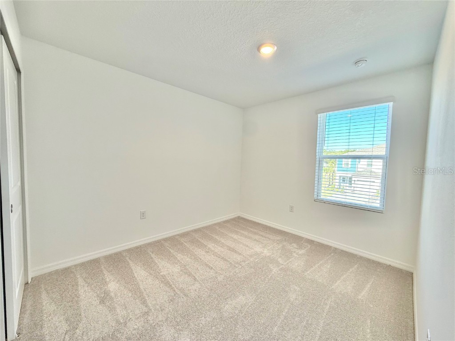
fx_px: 184
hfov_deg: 102.1
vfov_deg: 85.7
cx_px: 228
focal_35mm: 14
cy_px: 170
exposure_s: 1/120
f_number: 2.2
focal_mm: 2.22
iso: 125
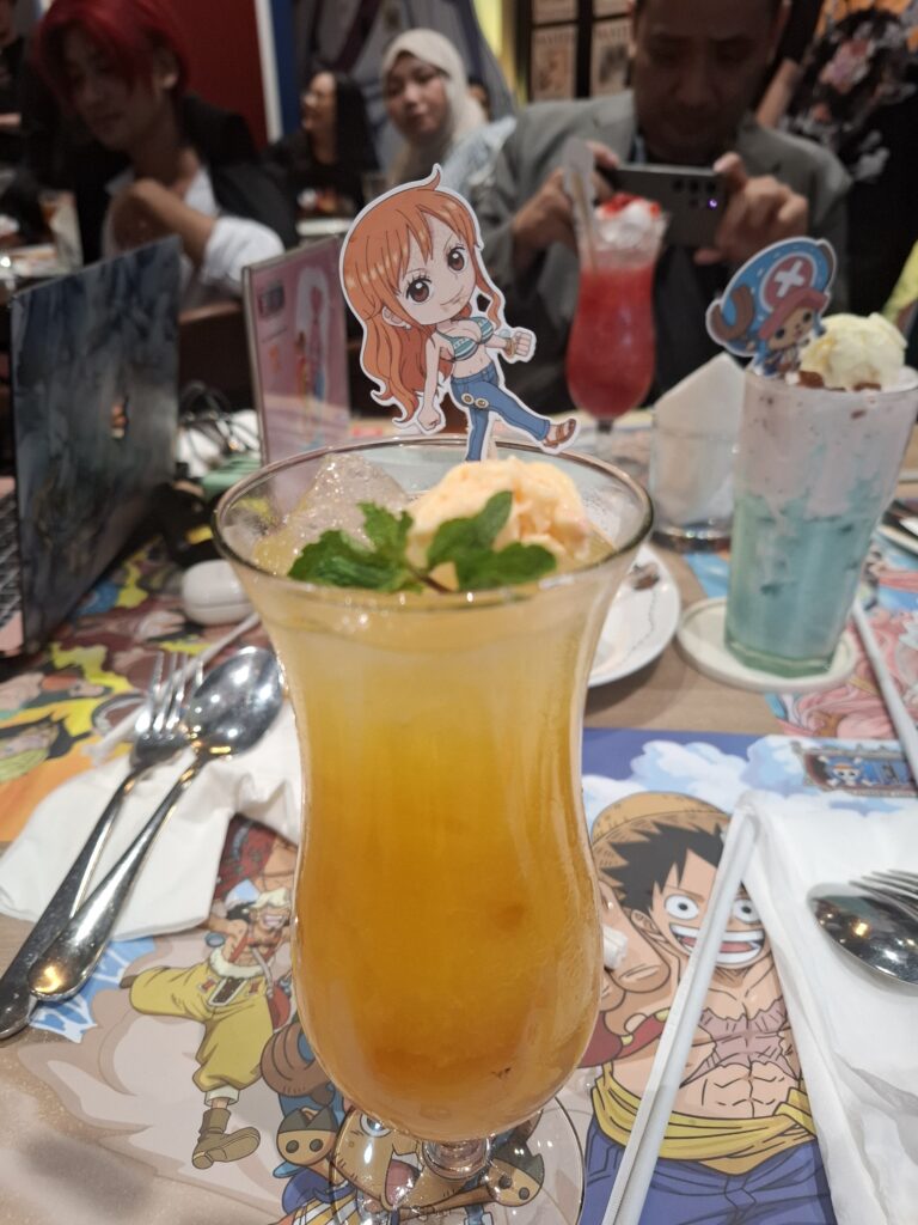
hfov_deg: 58.9
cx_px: 459
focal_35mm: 23
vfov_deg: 73.9
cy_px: 612
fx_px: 813
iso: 160
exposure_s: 1/50
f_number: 1.8
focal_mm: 5.54
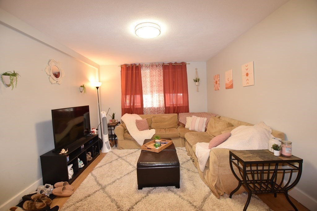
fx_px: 132
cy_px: 106
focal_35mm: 15
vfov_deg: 77.3
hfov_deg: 100.4
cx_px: 158
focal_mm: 10
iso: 800
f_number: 4
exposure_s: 1/60
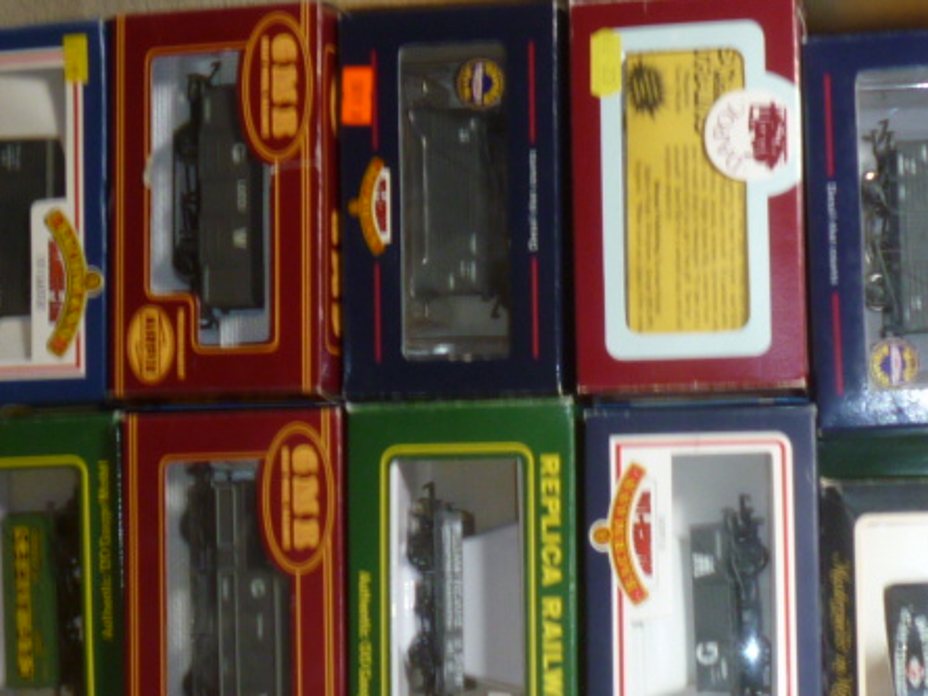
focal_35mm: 82
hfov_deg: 23.8
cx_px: 571
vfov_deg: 17.9
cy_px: 492
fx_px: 2199
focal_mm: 5.2
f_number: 3.3
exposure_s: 1/30
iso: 100
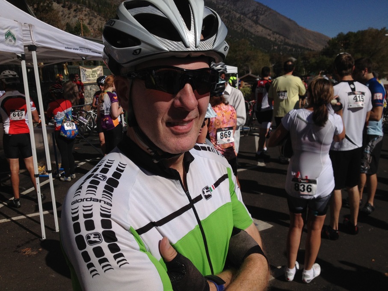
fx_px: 392
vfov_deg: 40.7
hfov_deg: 52.6
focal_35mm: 35
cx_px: 194
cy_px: 146
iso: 64
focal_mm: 4.28
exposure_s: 1/6135
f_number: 2.4
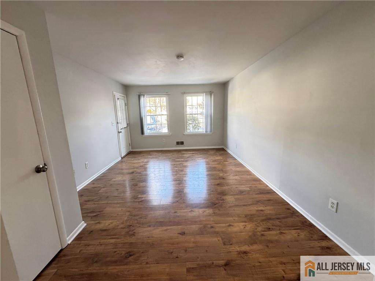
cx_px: 188
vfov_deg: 85.7
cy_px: 140
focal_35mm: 14
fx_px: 152
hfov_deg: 102.1
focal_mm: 2.22
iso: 320
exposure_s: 1/95
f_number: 2.2
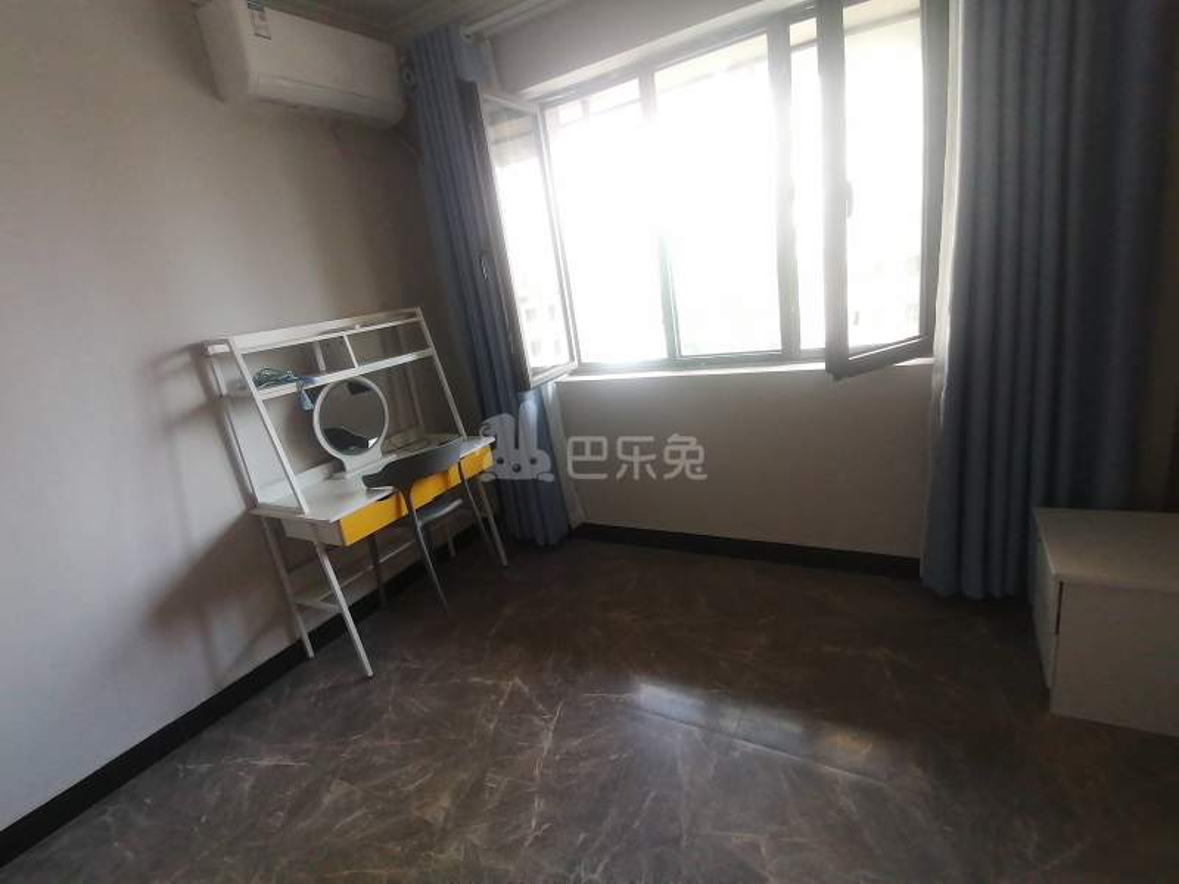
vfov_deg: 74.7
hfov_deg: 91.0
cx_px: 590
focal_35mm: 17
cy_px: 442
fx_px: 579
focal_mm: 1.78
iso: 100
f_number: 2.4
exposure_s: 1/50
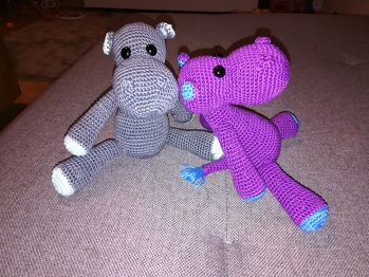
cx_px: 184
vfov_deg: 53.1
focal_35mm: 26
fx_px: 277
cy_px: 138
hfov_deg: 67.3
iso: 320
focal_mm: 3.83
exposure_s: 1/33.3
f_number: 2.2
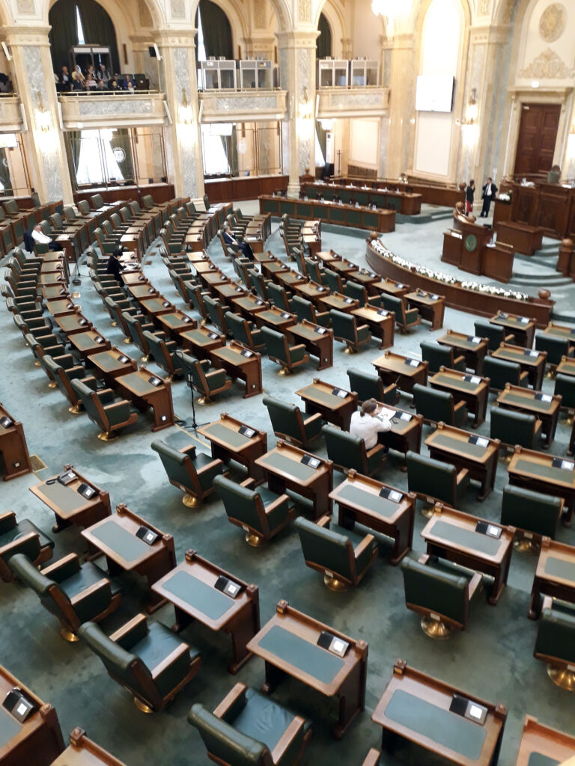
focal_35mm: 27
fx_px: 598
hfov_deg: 51.4
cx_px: 288
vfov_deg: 65.3
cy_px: 383
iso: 250
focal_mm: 3.71
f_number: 1.7
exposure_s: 1/25
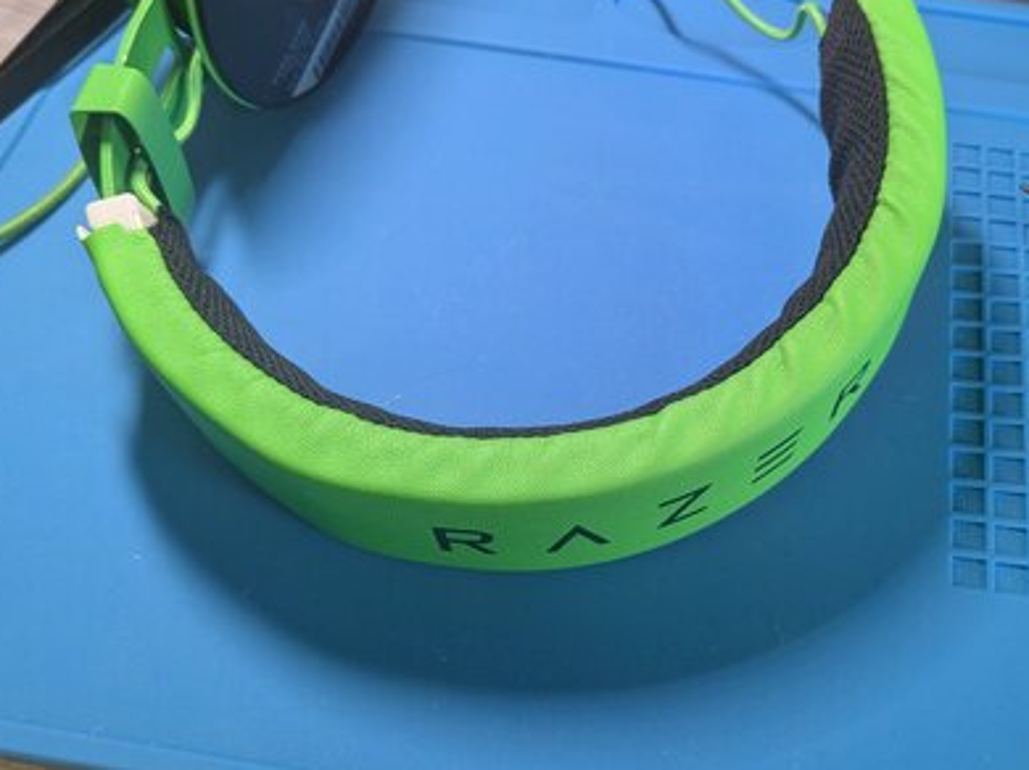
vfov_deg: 35.1
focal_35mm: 41
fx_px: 1218
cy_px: 345
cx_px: 657
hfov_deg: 45.3
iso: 68
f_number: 1.73
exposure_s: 1/50
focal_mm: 4.38
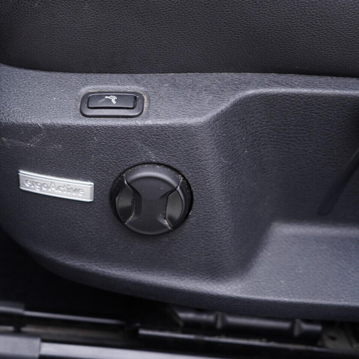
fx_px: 540
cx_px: 99
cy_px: 180
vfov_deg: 36.8
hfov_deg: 36.1
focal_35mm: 46
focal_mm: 24
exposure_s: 1/40
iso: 200
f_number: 2.8
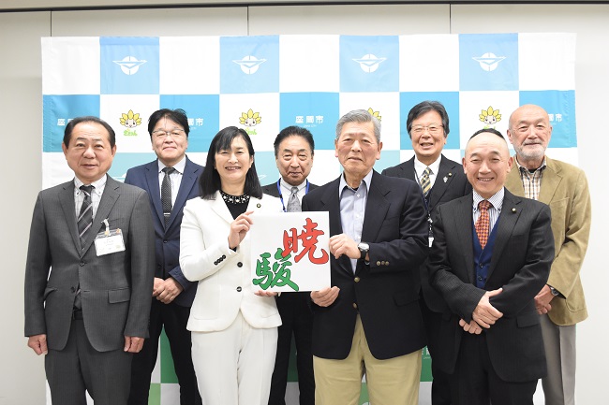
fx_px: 609
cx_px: 304
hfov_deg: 53.1
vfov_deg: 36.9
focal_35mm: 36
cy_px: 202
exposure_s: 1/100
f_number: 5
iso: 2500
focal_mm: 24
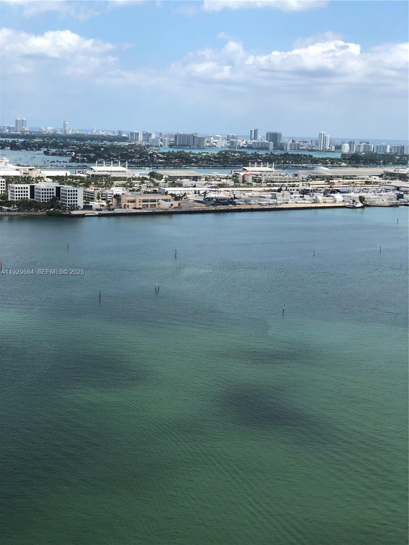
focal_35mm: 52
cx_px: 204
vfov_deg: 36.8
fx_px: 819
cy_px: 272
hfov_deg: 28.0
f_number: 2.4
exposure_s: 1/1350
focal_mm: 6
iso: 16
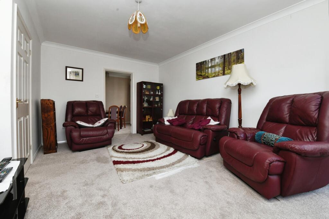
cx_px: 164
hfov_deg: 100.4
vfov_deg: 77.3
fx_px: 137
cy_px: 110
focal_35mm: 15
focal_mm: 15
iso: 800
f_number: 10
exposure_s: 1/60
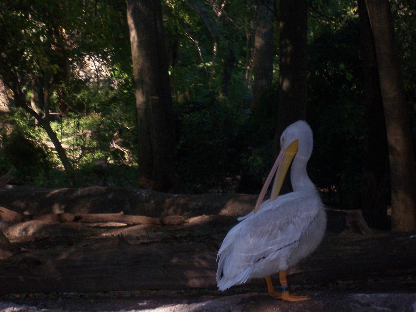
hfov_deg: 14.9
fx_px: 1586
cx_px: 208
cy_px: 156
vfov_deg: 11.2
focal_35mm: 132
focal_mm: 22
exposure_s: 1/125
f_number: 4.8
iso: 140
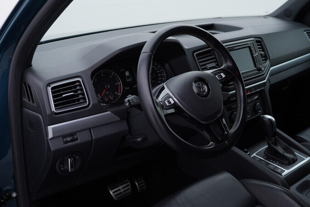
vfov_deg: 31.8
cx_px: 156
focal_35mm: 42
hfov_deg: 46.4
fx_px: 362
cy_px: 89
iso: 125
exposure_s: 1/60
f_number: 3.5
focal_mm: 24
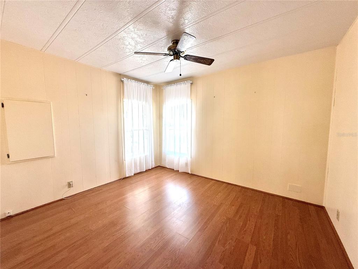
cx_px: 179
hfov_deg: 102.1
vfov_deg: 85.7
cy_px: 134
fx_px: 145
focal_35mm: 14
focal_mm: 2.22
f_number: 2.2
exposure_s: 1/99
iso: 64
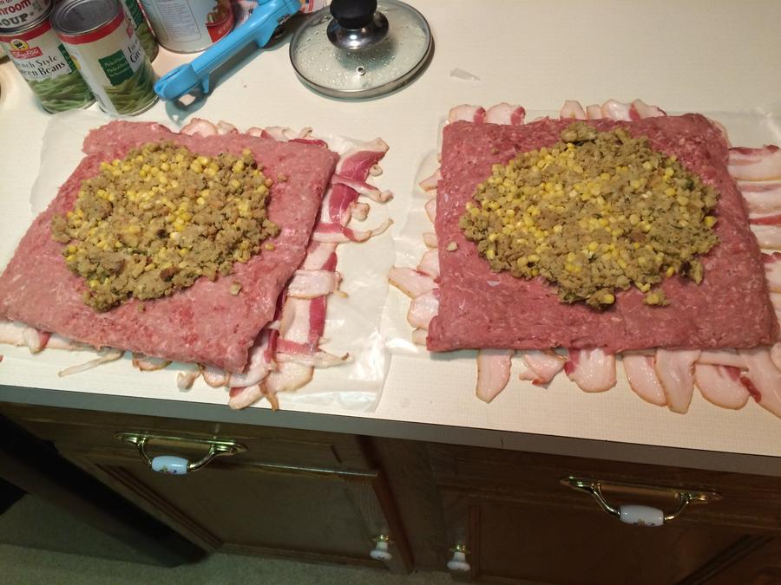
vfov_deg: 46.8
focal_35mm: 30
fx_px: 677
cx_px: 390
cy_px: 292
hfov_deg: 60.0
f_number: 2.2
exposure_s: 1/30
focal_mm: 4.12
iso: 125
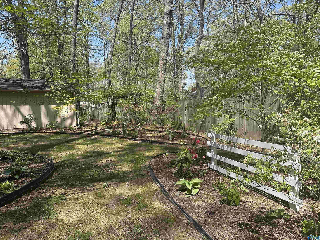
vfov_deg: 54.9
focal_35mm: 25
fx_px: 231
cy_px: 118
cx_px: 162
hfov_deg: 69.4
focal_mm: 6.86
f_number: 1.78
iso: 80
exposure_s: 1/2110
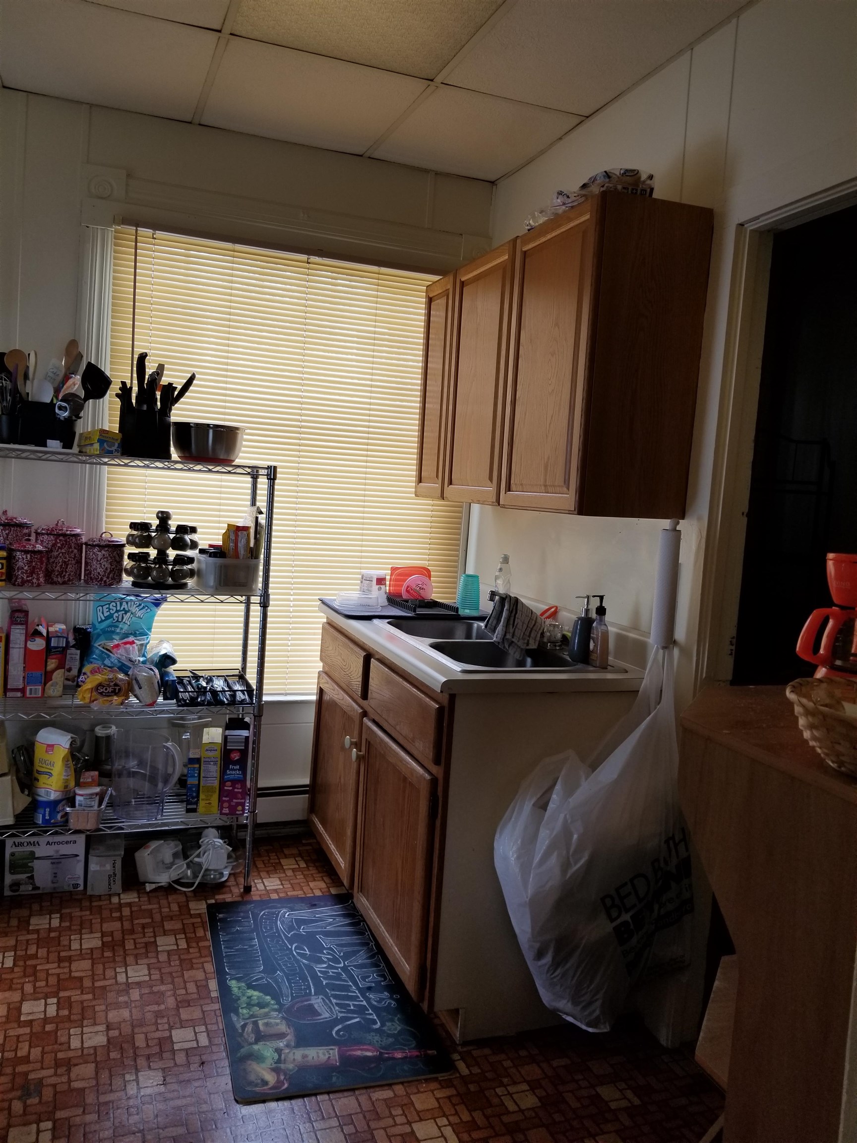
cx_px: 428
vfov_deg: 67.3
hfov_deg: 53.1
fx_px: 858
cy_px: 572
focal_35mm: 26
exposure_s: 1/123
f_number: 1.7
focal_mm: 4.25
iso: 50
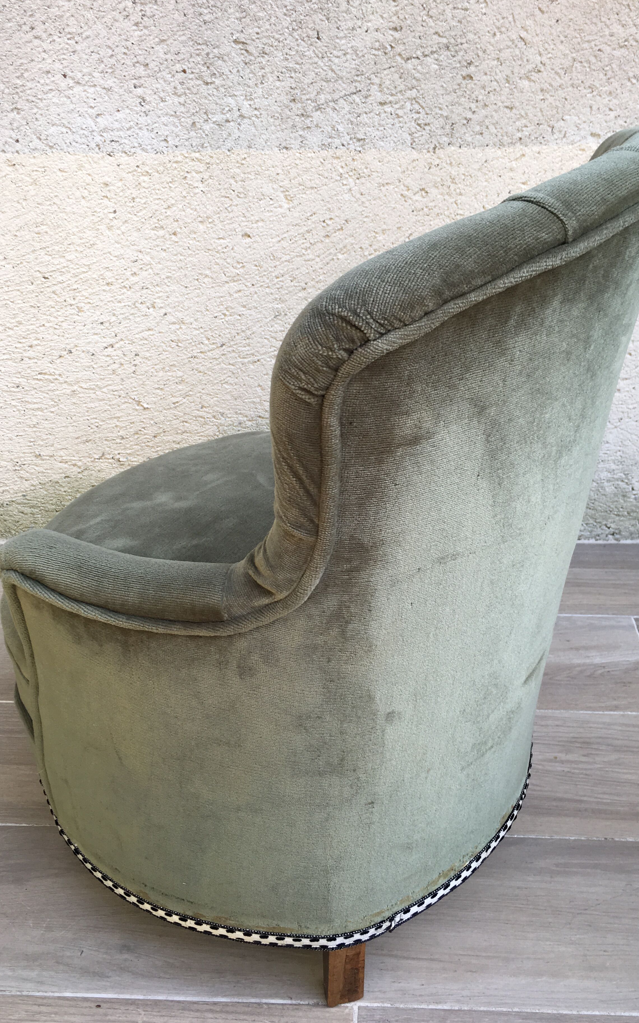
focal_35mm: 34
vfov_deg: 56.7
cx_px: 325
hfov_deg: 37.3
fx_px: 947
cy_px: 493
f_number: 2.2
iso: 25
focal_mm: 4.15
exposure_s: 1/100
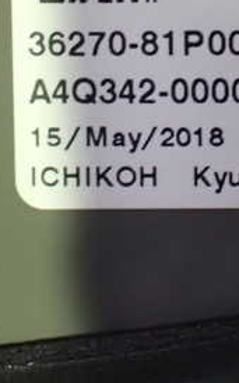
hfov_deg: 12.8
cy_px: 73
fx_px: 1064
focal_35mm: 102
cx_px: 175
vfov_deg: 20.2
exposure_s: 1/25
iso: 1600
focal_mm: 7.84
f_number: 2.9
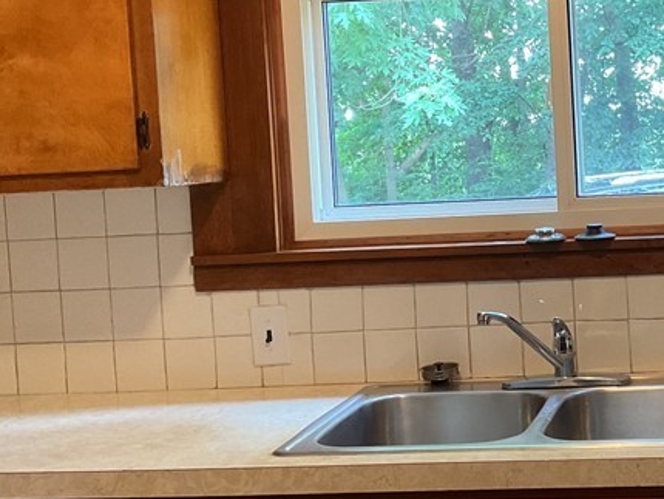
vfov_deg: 21.3
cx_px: 604
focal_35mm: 69
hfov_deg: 27.1
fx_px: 1324
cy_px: 168
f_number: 1.8
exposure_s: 1/50
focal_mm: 3
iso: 125
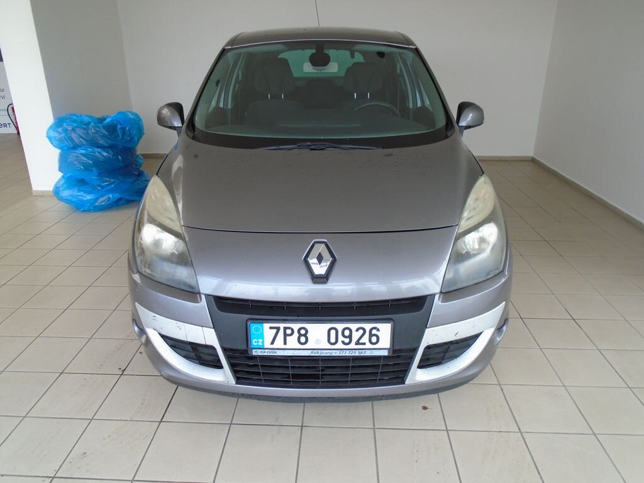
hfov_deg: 67.3
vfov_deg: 53.1
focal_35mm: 26
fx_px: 484
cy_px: 242
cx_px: 322
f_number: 3.2
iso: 100
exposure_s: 1/40
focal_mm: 4.6
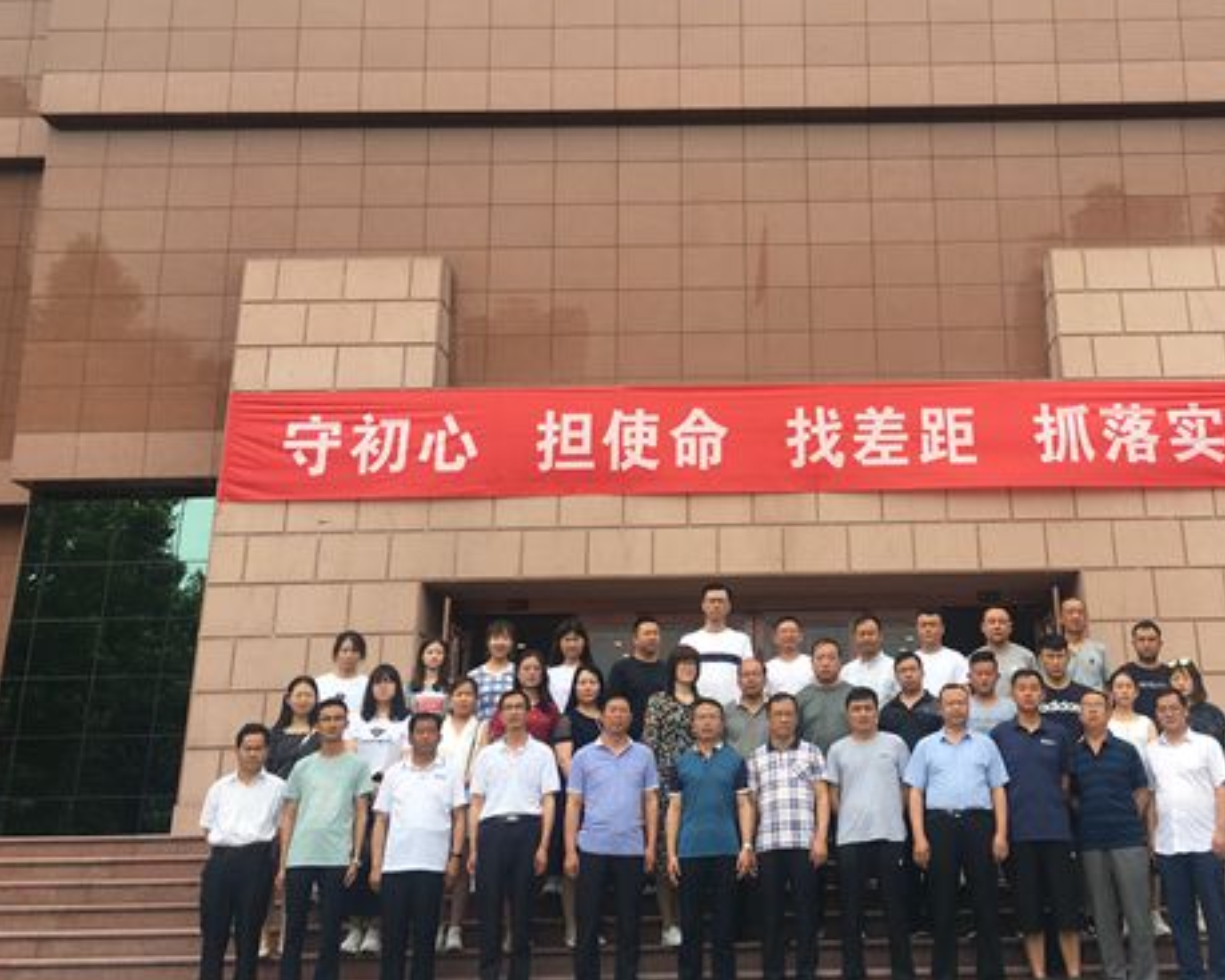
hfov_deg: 48.6
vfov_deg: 40.0
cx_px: 774
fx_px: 1341
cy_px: 406
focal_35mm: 37
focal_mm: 4.15
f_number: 2.2
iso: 25
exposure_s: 1/769
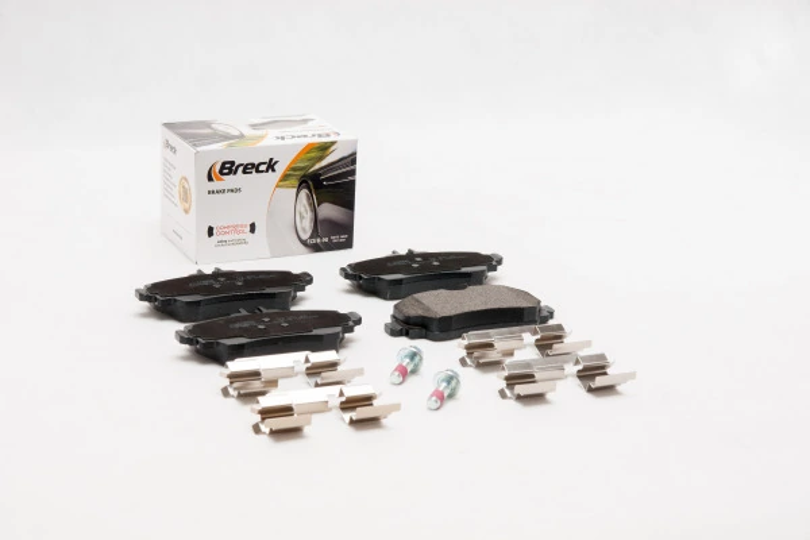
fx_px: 1856
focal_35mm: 82
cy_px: 270
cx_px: 405
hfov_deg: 24.6
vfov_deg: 16.6
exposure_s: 1/200
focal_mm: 55
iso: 100
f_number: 11
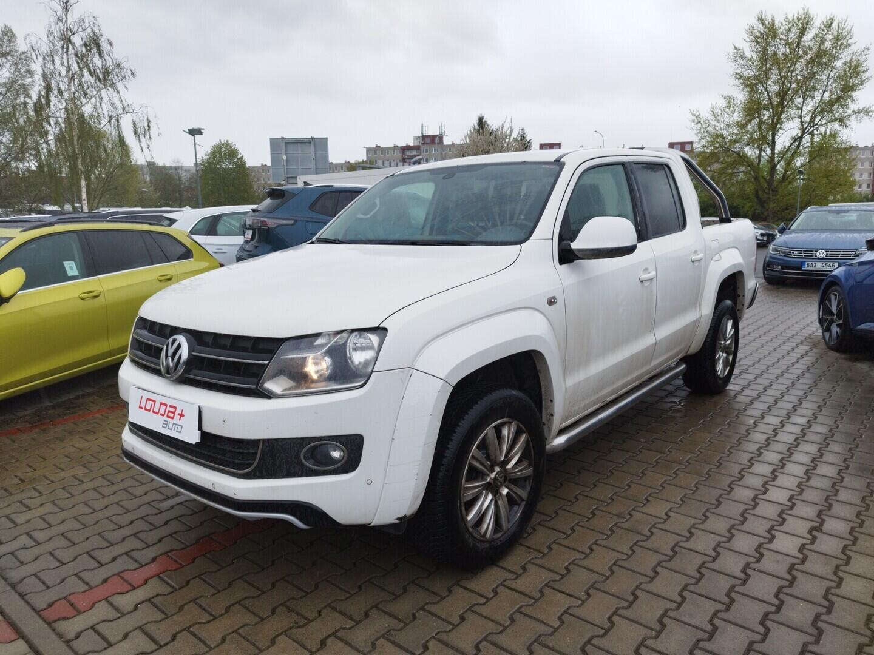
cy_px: 328
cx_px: 437
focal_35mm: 25
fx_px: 631
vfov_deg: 54.9
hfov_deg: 69.4
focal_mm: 5.95
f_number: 1.89
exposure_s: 1/256
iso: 50
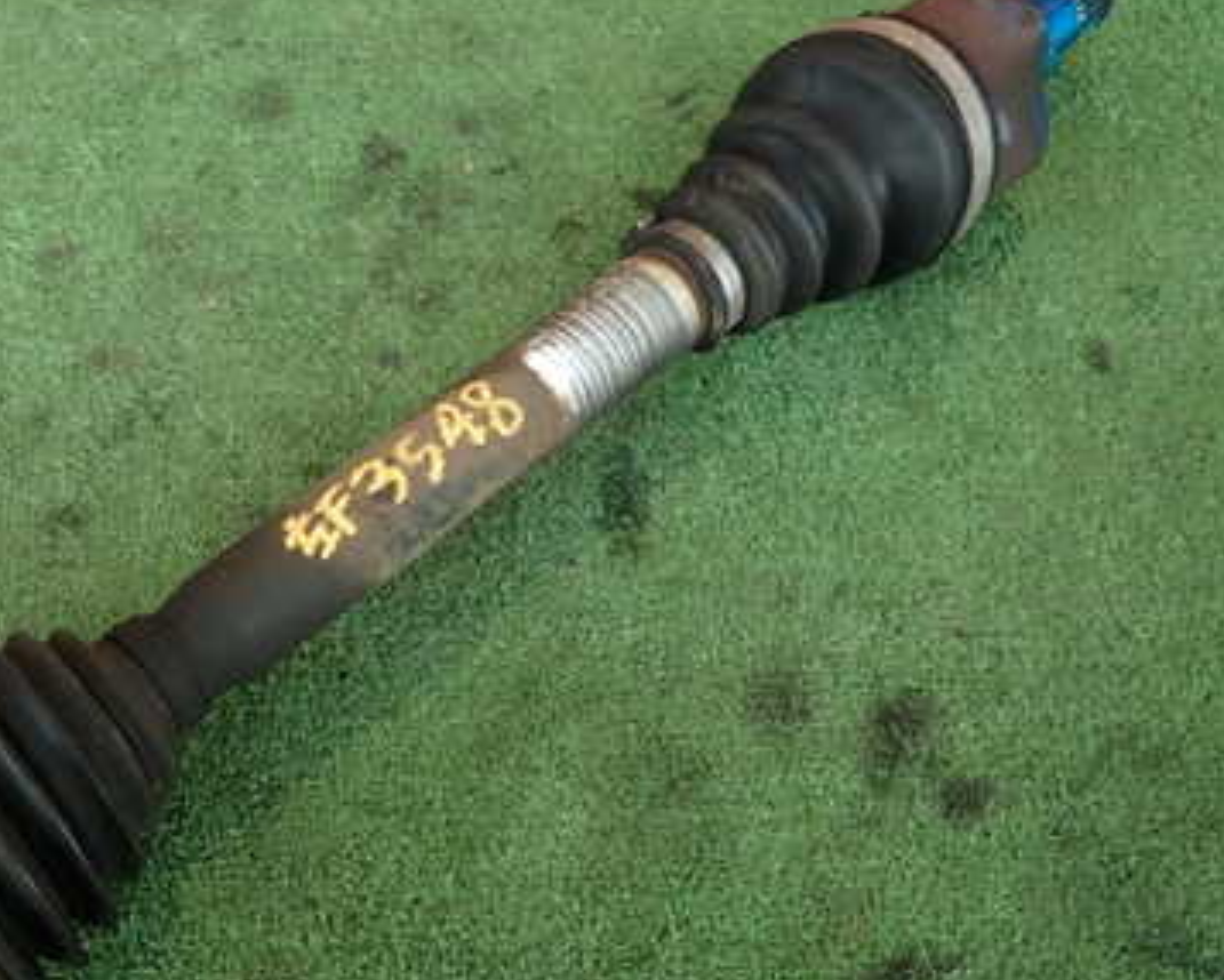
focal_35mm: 41
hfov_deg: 42.7
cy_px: 617
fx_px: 1486
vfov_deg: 36.3
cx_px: 240
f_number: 2
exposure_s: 1/60
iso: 160
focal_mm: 4.5
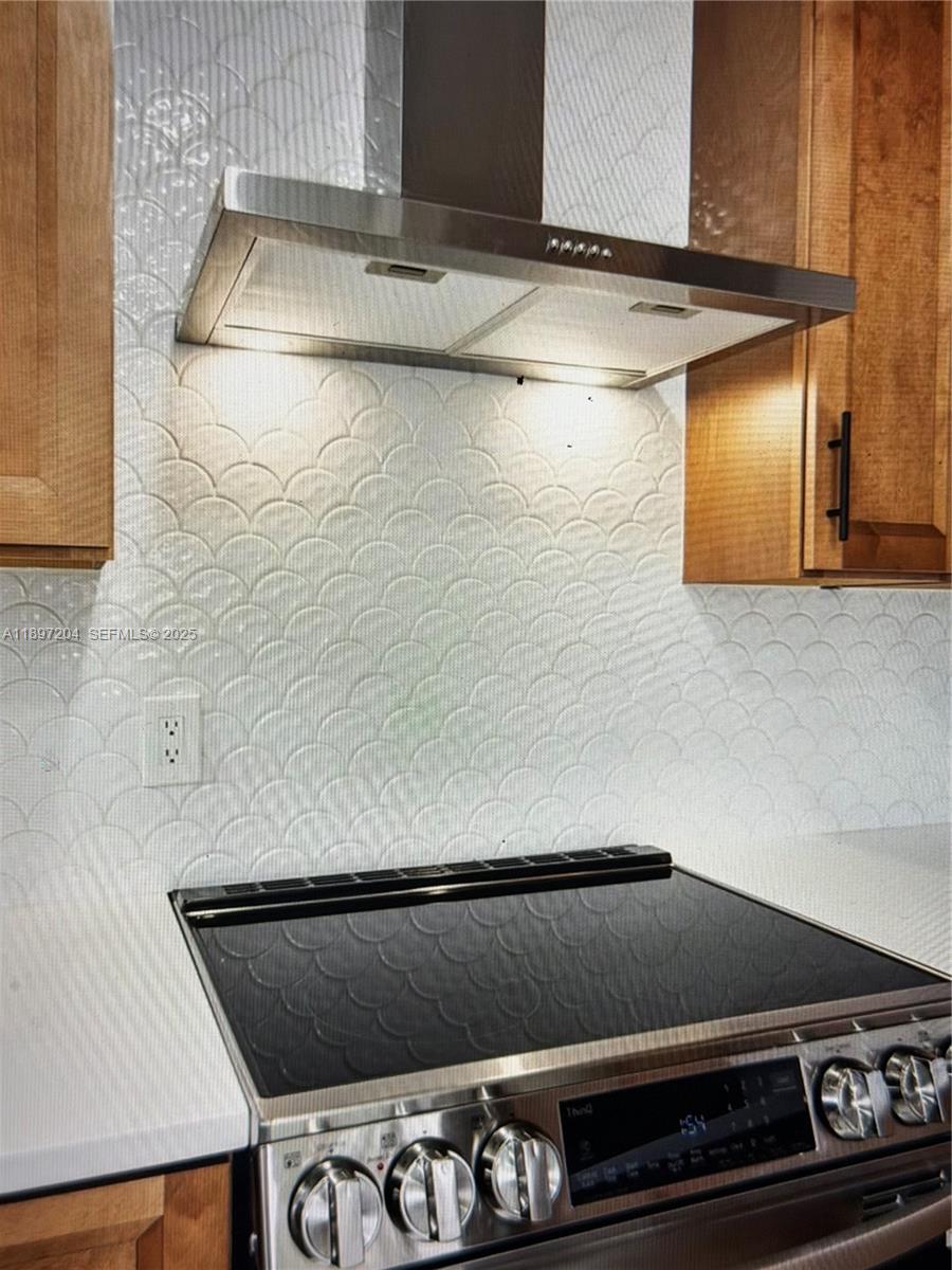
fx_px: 1760
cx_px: 476
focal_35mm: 48
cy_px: 635
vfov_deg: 39.7
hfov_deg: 30.3
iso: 64
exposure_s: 1/60
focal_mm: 6.76
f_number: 1.78
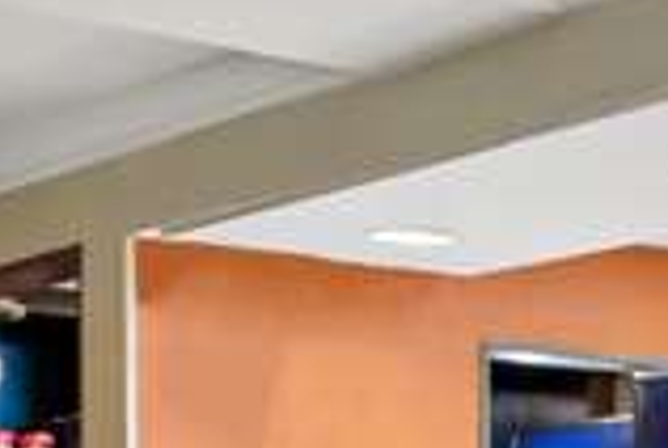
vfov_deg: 10.8
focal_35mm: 123
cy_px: 649
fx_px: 2287
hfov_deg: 15.1
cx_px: 1072
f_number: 11
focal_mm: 19
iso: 250
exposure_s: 1/1.25
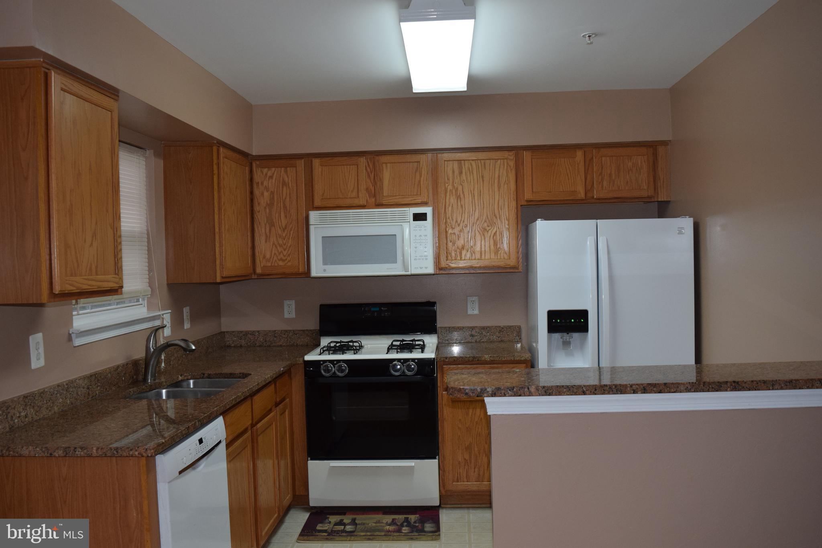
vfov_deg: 40.0
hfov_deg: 57.2
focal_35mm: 33
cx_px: 411
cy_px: 274
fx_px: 753
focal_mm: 22
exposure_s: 1/100
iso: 800
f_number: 5
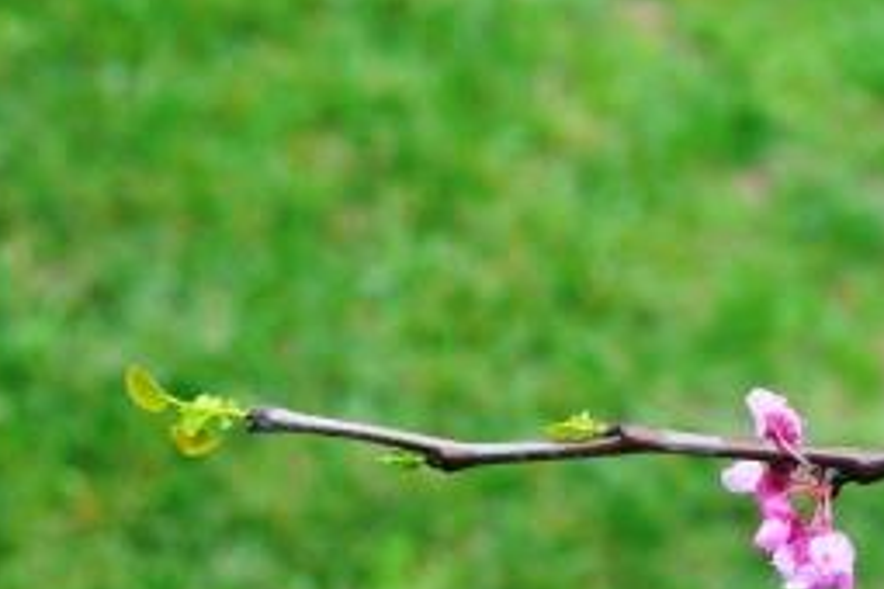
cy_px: 426
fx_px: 2848
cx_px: 676
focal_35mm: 116
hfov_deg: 17.5
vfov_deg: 11.8
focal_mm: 44
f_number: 8
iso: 800
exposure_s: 1/250
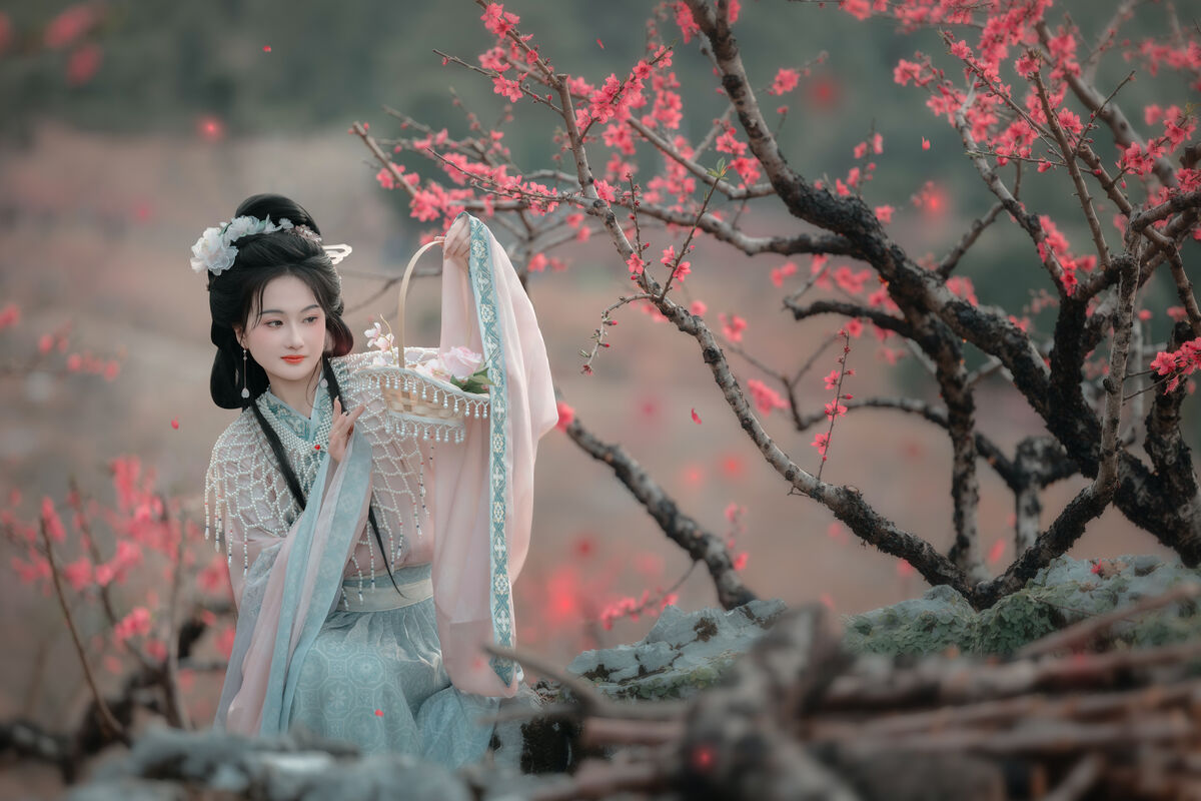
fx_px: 6638
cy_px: 400
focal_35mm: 199
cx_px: 600
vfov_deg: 6.9
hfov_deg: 10.3
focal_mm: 200
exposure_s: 1/80
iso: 50
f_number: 2.8
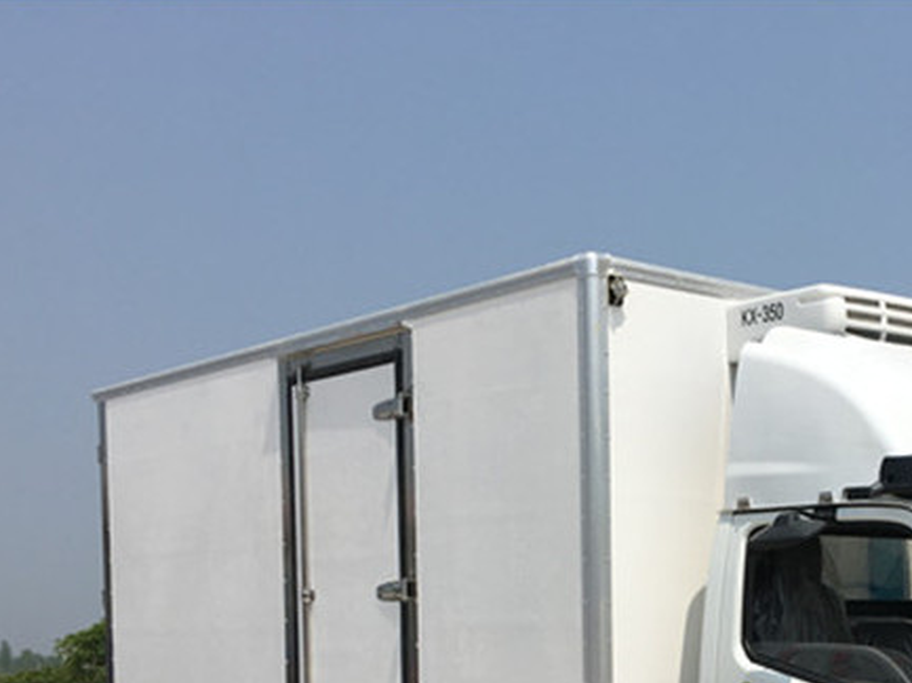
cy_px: 677
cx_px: 701
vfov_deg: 24.1
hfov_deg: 32.5
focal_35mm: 58
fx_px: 1527
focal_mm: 4.15
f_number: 2.2
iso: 25
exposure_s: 1/2653
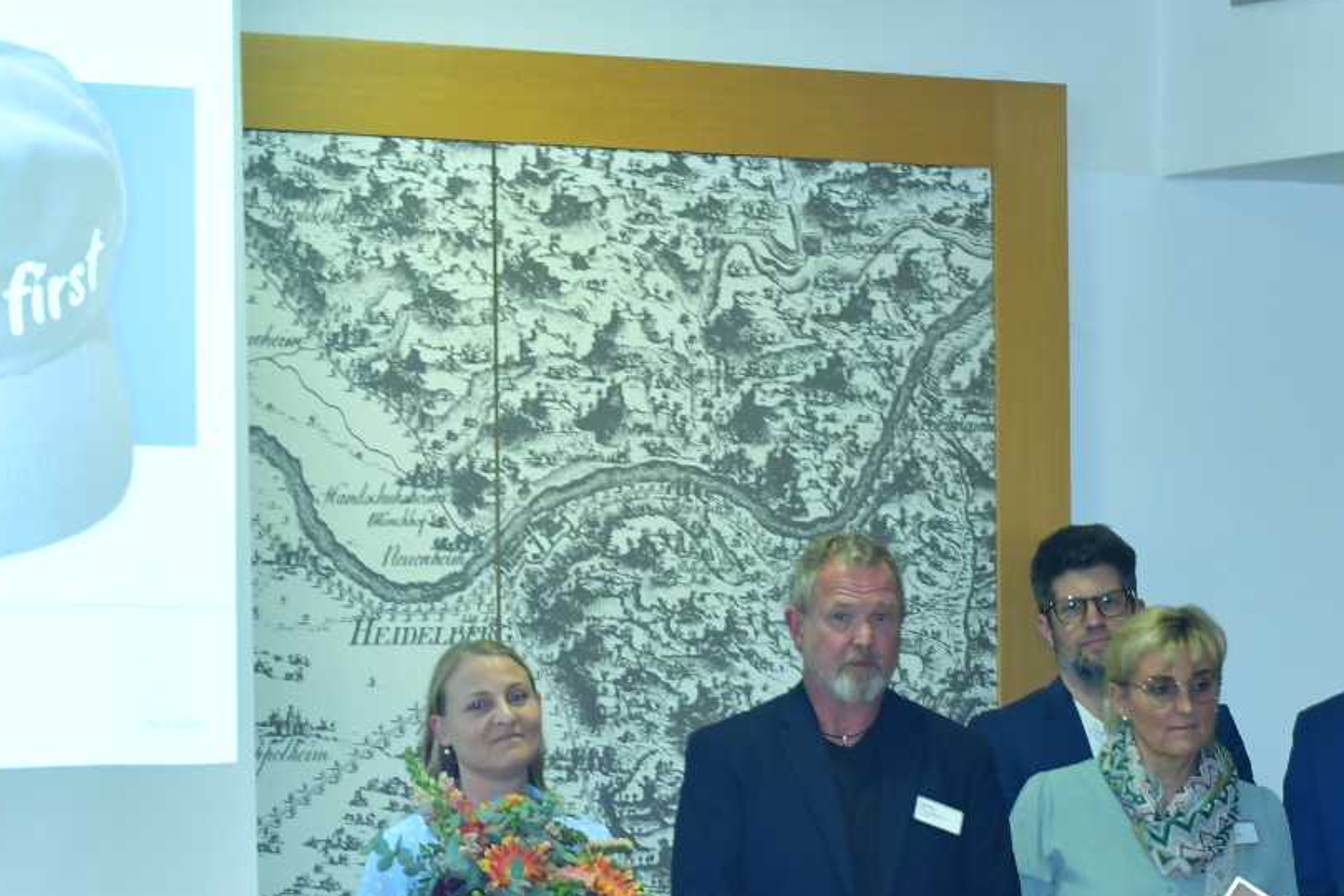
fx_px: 5600
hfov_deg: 13.6
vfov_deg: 9.1
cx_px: 1138
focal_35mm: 150
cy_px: 793
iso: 1100
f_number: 5.6
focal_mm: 50
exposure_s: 1/40
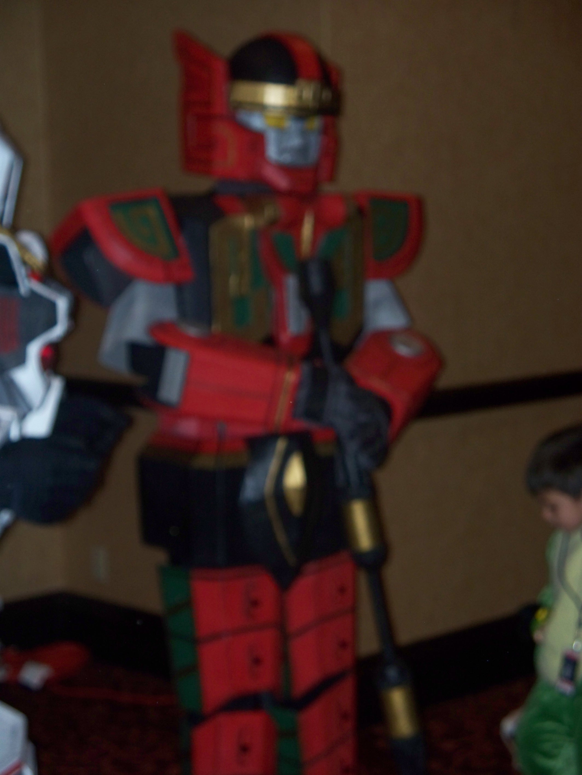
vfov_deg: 24.4
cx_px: 291
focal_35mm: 80
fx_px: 1791
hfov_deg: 18.5
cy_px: 388
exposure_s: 1/50
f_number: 3.4
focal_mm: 16.86
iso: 200
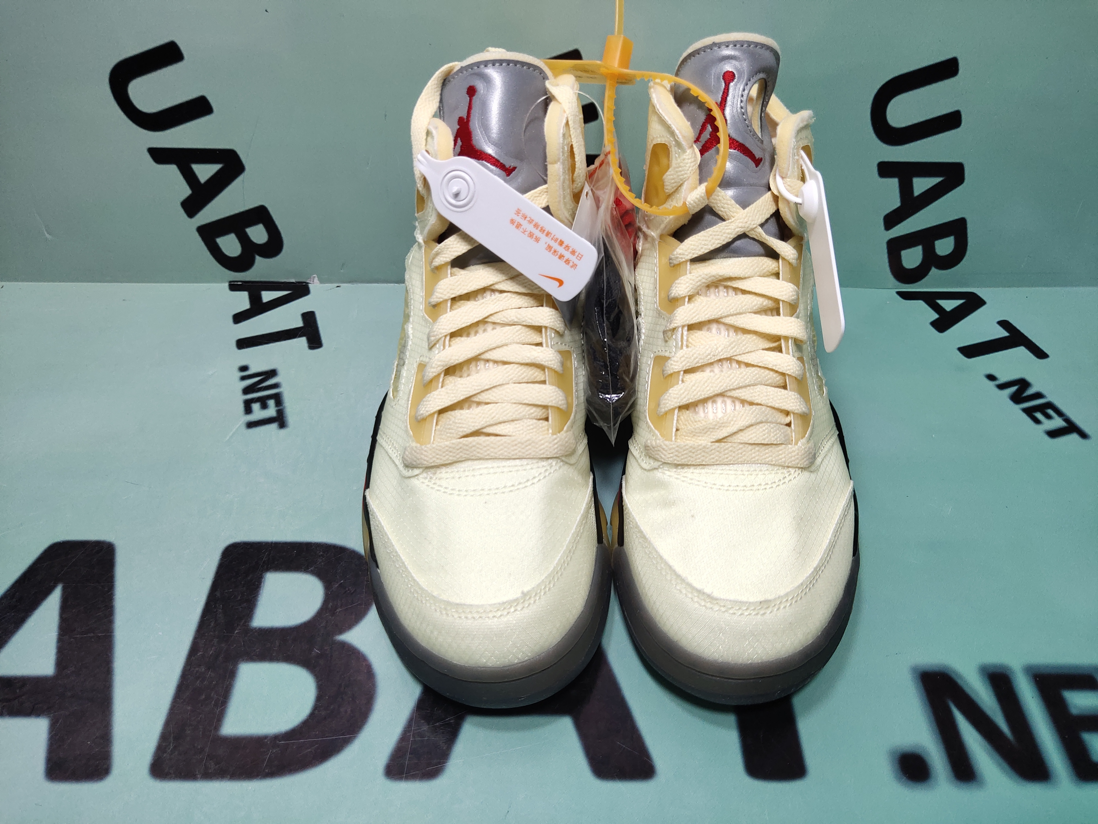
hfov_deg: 60.0
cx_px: 549
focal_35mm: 30
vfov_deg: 46.8
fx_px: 952
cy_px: 412
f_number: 1.79
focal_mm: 4.35
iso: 78
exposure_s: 1/100
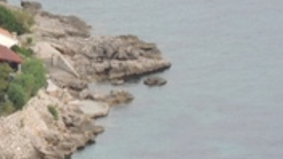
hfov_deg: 3.6
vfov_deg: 2.0
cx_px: 58
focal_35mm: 594
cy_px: 80
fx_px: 4457
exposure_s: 1/250
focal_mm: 21.4
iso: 200
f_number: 4.8
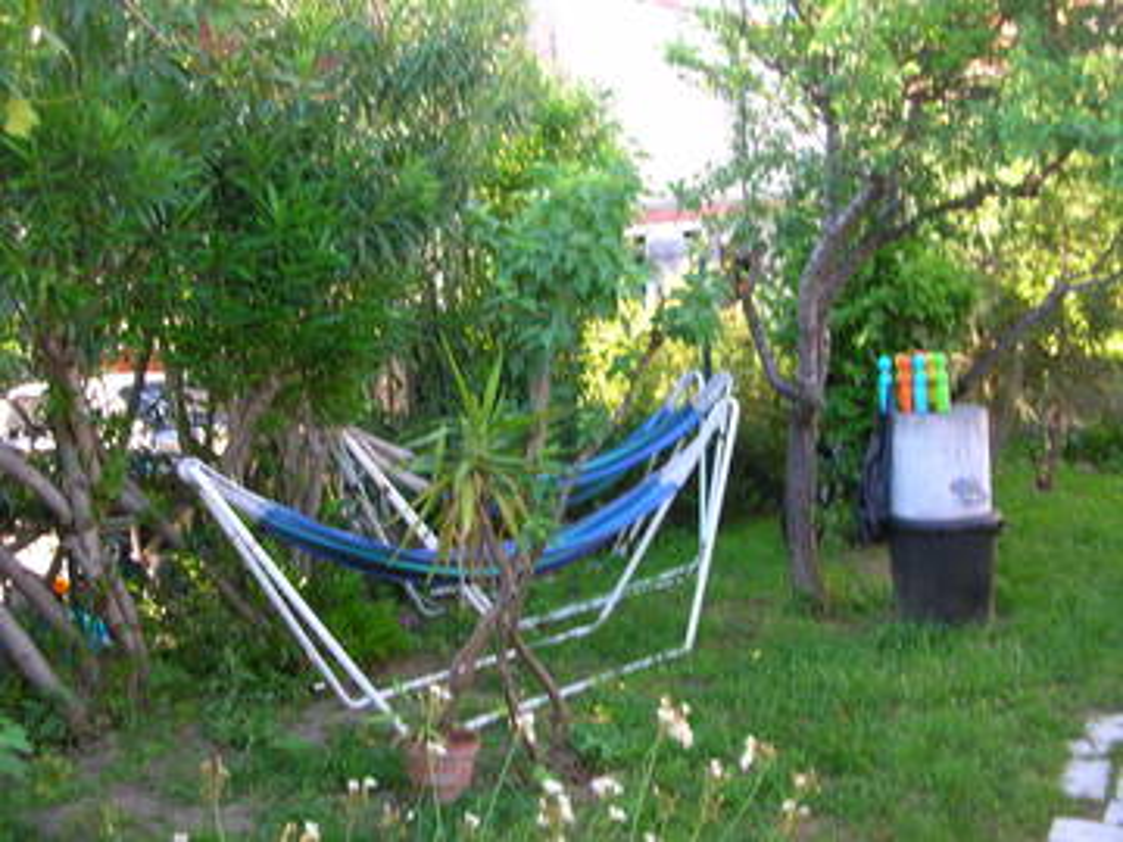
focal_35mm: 35
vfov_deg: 40.7
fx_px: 1135
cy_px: 421
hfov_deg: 52.6
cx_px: 562
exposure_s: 1/30.2
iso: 50
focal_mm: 5.8
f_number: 2.8
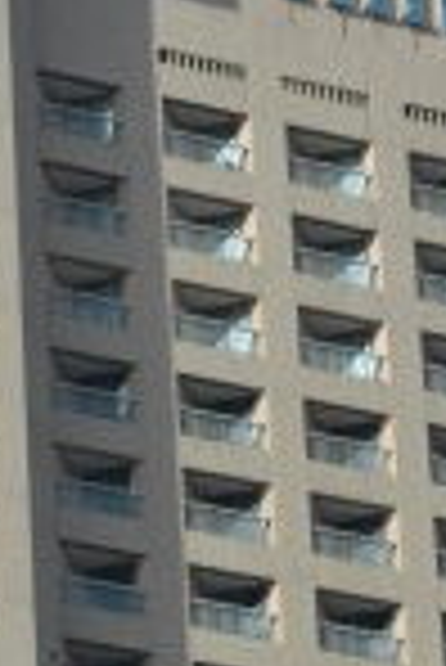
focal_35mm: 354
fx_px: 6563
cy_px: 648
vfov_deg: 5.8
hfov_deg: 3.9
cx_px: 212
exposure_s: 1/250
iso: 100
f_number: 7.1
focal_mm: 70
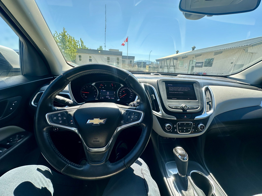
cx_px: 131
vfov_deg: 85.7
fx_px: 106
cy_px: 98
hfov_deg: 102.1
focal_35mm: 14
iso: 40
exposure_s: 1/323
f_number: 2.2
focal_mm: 2.22
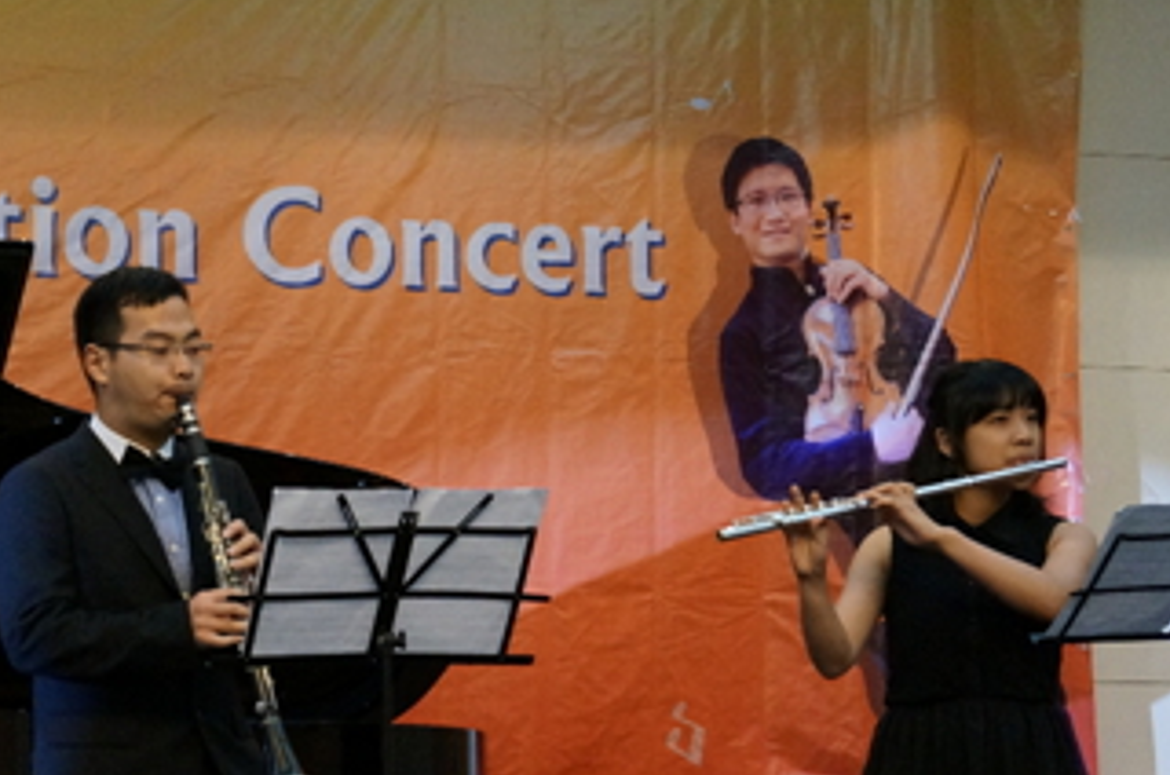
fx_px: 2919
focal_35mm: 90
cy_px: 669
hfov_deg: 22.1
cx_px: 117
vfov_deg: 15.0
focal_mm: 32
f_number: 4.5
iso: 3200
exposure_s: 1/80
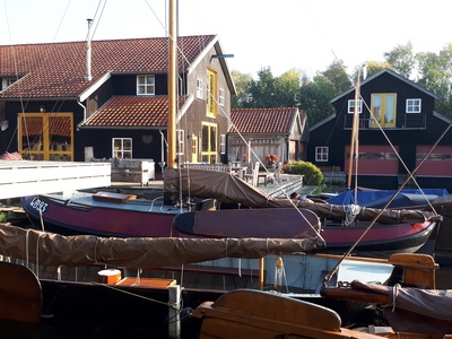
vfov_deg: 51.4
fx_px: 353
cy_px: 170
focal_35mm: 27
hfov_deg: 65.3
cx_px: 226
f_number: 1.9
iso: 40
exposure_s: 1/229
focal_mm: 3.6
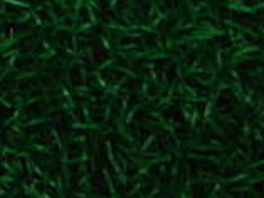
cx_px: -210
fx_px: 1152
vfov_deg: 9.4
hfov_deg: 12.0
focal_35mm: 151
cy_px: -149
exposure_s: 1/80
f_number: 3.6
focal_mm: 6.42
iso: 320
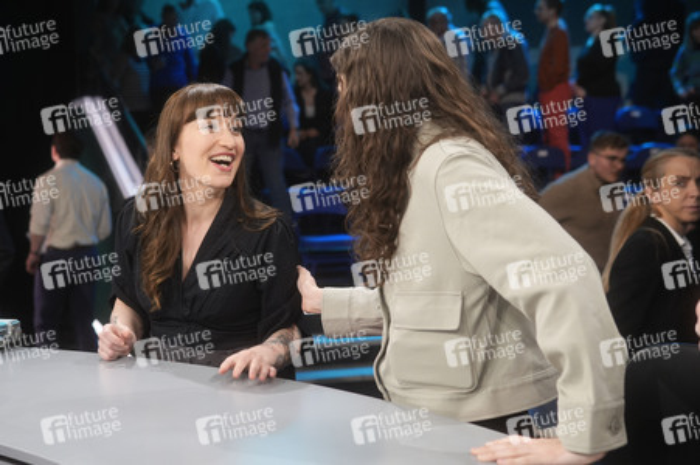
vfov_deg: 29.8
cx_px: 350
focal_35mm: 45
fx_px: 874
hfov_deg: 43.6
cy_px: 232
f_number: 2.2
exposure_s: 1/100
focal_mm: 30
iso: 640
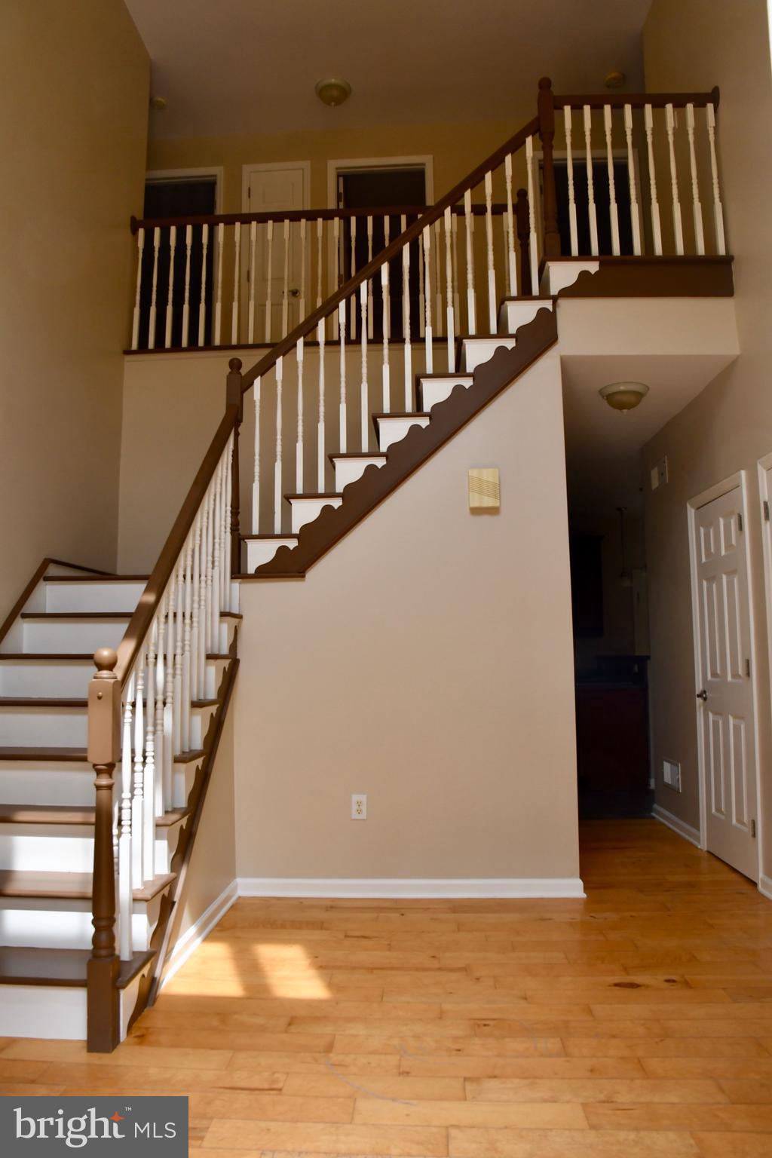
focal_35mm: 24
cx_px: 386
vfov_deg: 73.7
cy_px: 579
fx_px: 772
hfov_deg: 53.1
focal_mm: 16
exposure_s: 1/200
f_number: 7.1
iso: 400
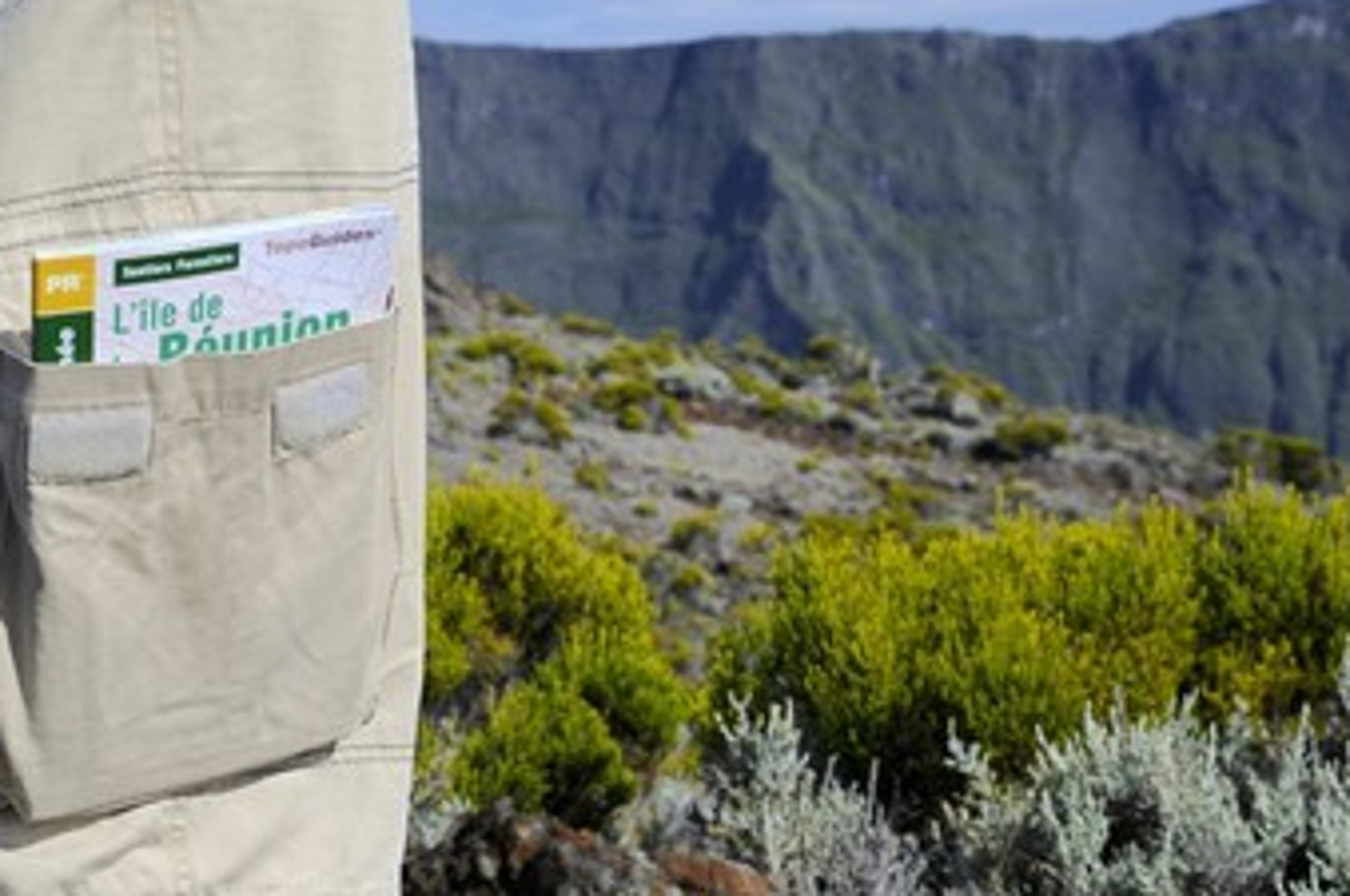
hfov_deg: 23.4
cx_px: 528
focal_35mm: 87
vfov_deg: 15.7
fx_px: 3258
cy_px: 478
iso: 200
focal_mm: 70
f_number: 18
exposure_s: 1/160
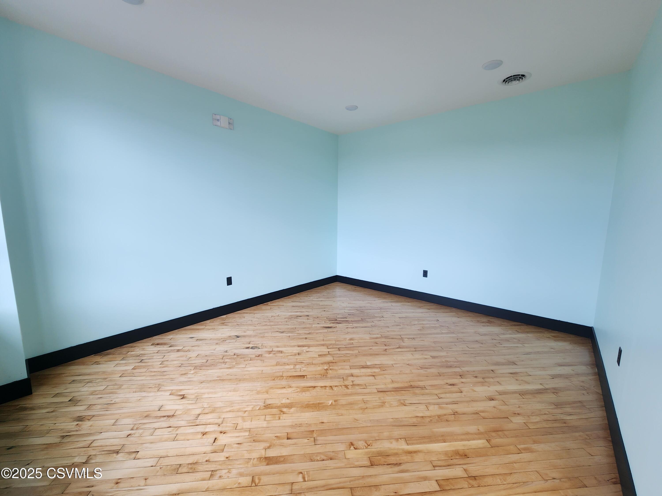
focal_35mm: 13
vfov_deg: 89.9
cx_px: 331
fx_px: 249
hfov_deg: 106.2
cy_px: 248
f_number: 2.2
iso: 64
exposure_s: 1/120
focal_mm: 2.2
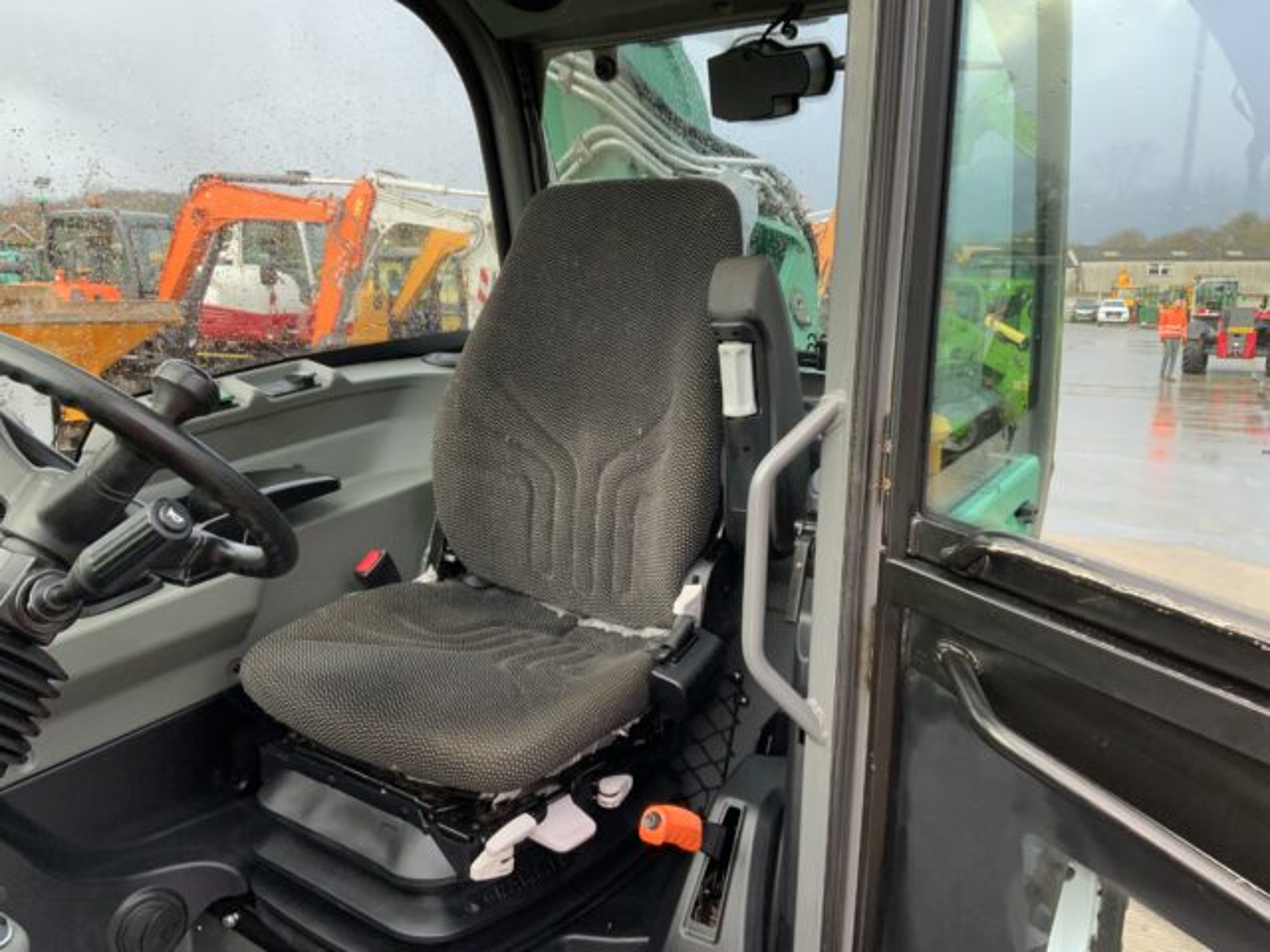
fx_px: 1064
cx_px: 635
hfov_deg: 61.7
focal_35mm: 29
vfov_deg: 48.2
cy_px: 476
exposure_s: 1/122
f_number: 1.8
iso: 64
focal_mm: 3
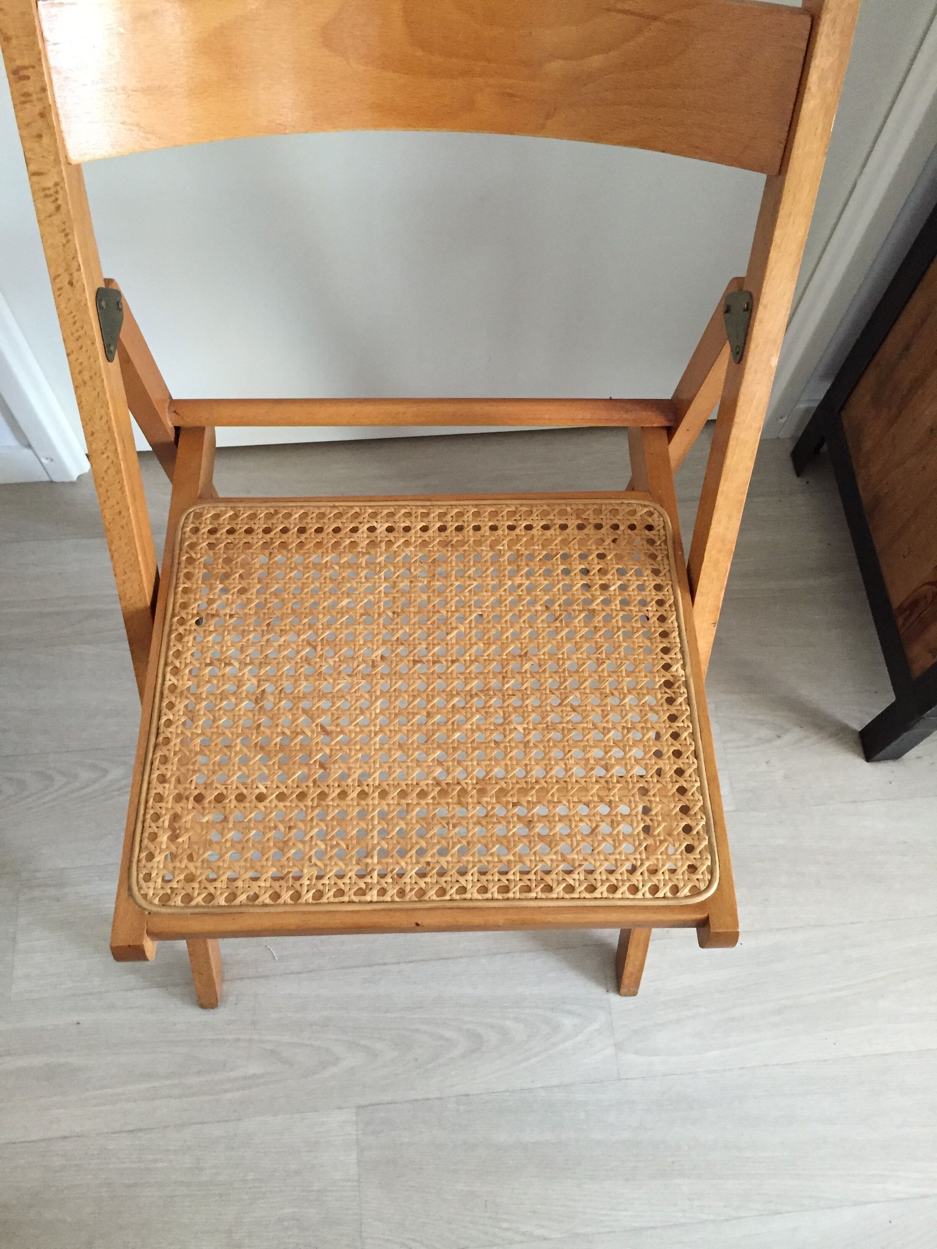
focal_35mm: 29
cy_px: 624
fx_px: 1047
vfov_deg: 61.7
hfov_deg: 48.2
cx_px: 468
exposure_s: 1/33
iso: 320
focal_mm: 4.15
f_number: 2.2
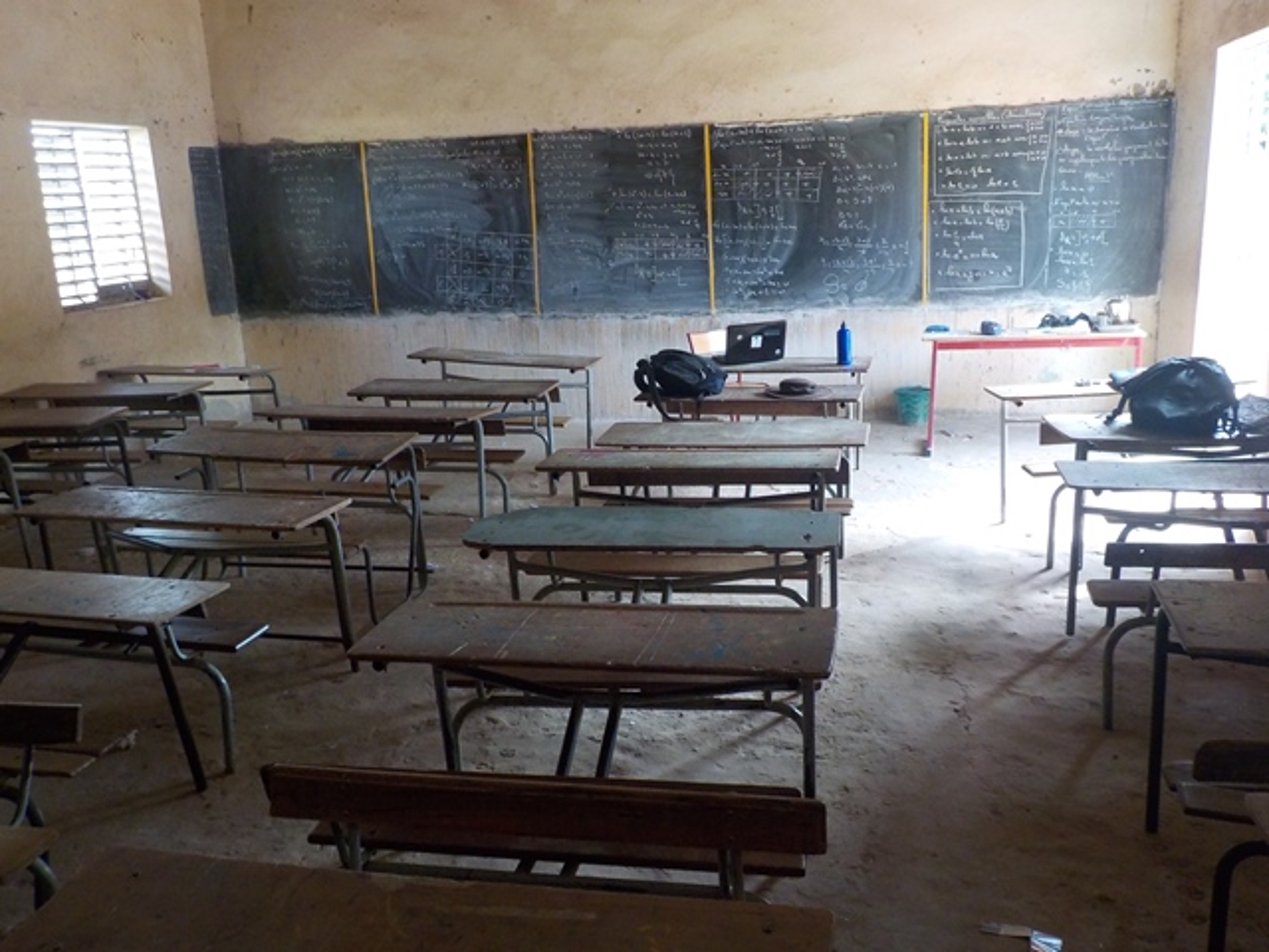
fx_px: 1100
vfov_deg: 46.8
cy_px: 476
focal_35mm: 30
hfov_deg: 60.0
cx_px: 634
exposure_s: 1/30
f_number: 3.3
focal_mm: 4.1
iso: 250
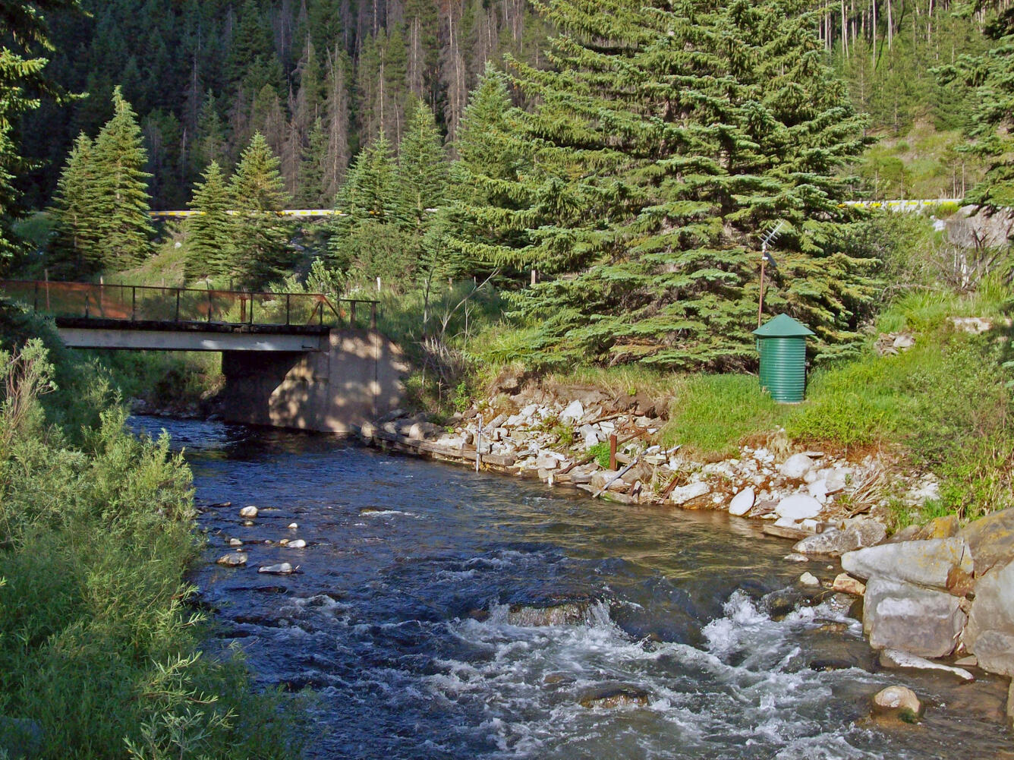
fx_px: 1640
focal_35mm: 56
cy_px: 380
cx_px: 507
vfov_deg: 26.1
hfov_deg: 34.4
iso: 80
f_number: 3.4
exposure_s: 1/453
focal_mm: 9.4
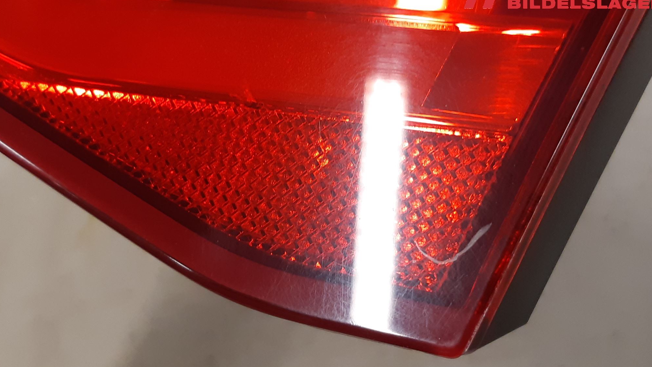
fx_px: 501
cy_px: 204
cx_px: 330
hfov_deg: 66.1
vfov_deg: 40.1
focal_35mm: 29
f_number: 1.7
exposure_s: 1/50
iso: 125
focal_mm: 3.93
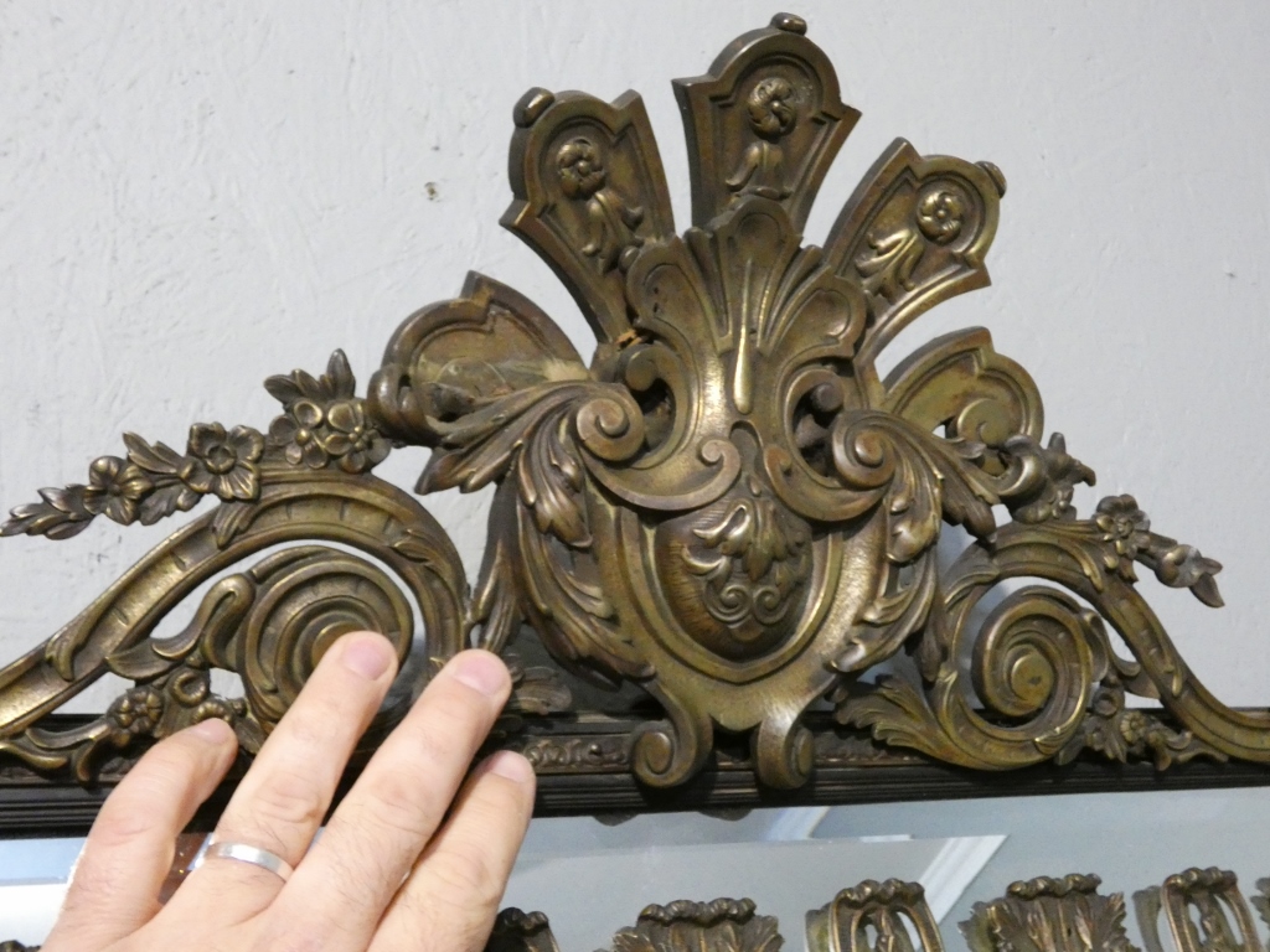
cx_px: 635
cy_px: 476
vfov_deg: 40.7
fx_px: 1284
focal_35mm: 35
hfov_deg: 52.6
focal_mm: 6.2
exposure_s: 1/125
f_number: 3.4
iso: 1250
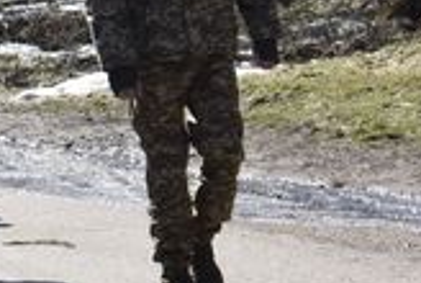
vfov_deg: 3.7
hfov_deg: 5.4
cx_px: -370
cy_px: 120
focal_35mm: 377
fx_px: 4420
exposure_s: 1/640
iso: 200
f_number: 5.6
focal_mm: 55
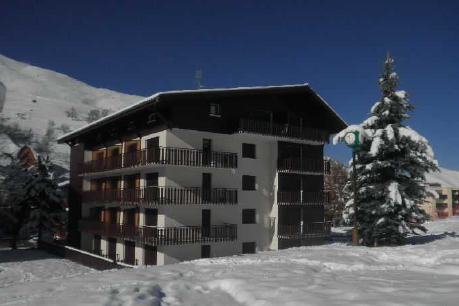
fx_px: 421
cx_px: 232
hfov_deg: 57.2
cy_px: 169
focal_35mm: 33
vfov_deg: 39.9
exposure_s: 1/800
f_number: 8.4
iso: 64
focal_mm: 5.5
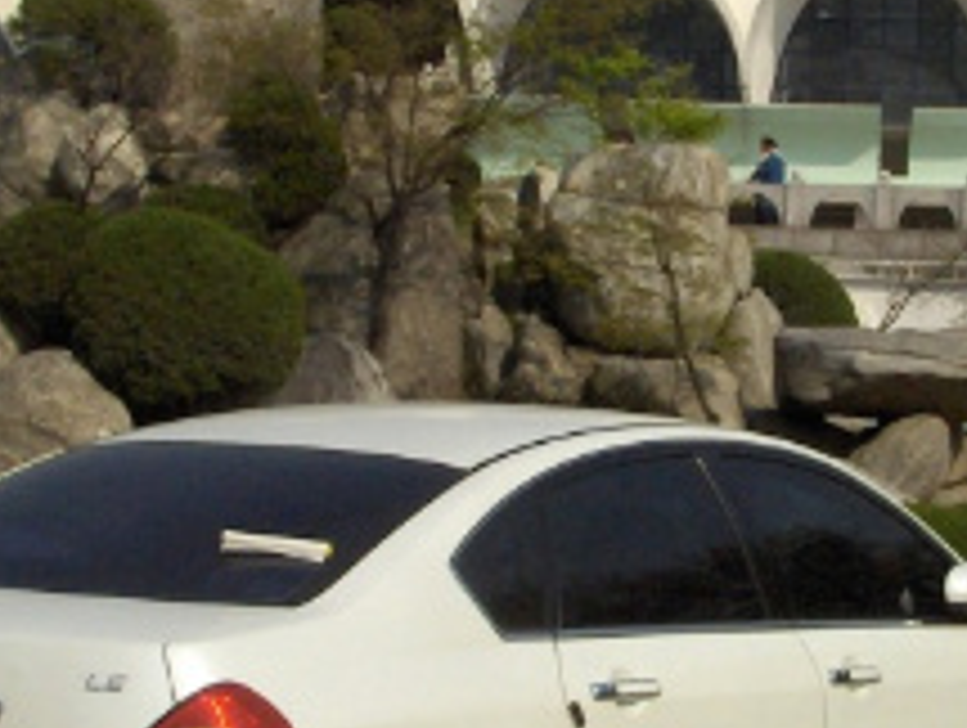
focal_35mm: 104
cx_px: 571
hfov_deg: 18.9
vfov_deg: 14.2
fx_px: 2910
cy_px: 225
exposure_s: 1/2041
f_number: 4.3
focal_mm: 5.8
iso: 100
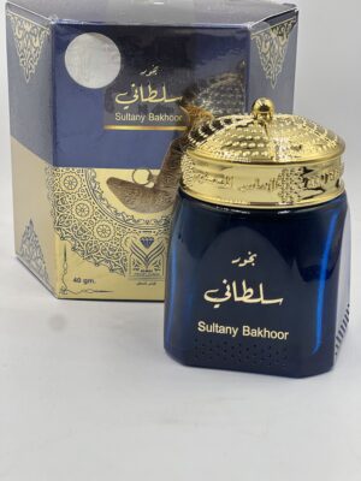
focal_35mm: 77
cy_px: 240
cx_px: 180
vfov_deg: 25.3
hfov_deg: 19.1
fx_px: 1071
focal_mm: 9
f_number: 2.8
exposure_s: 1/121
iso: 50
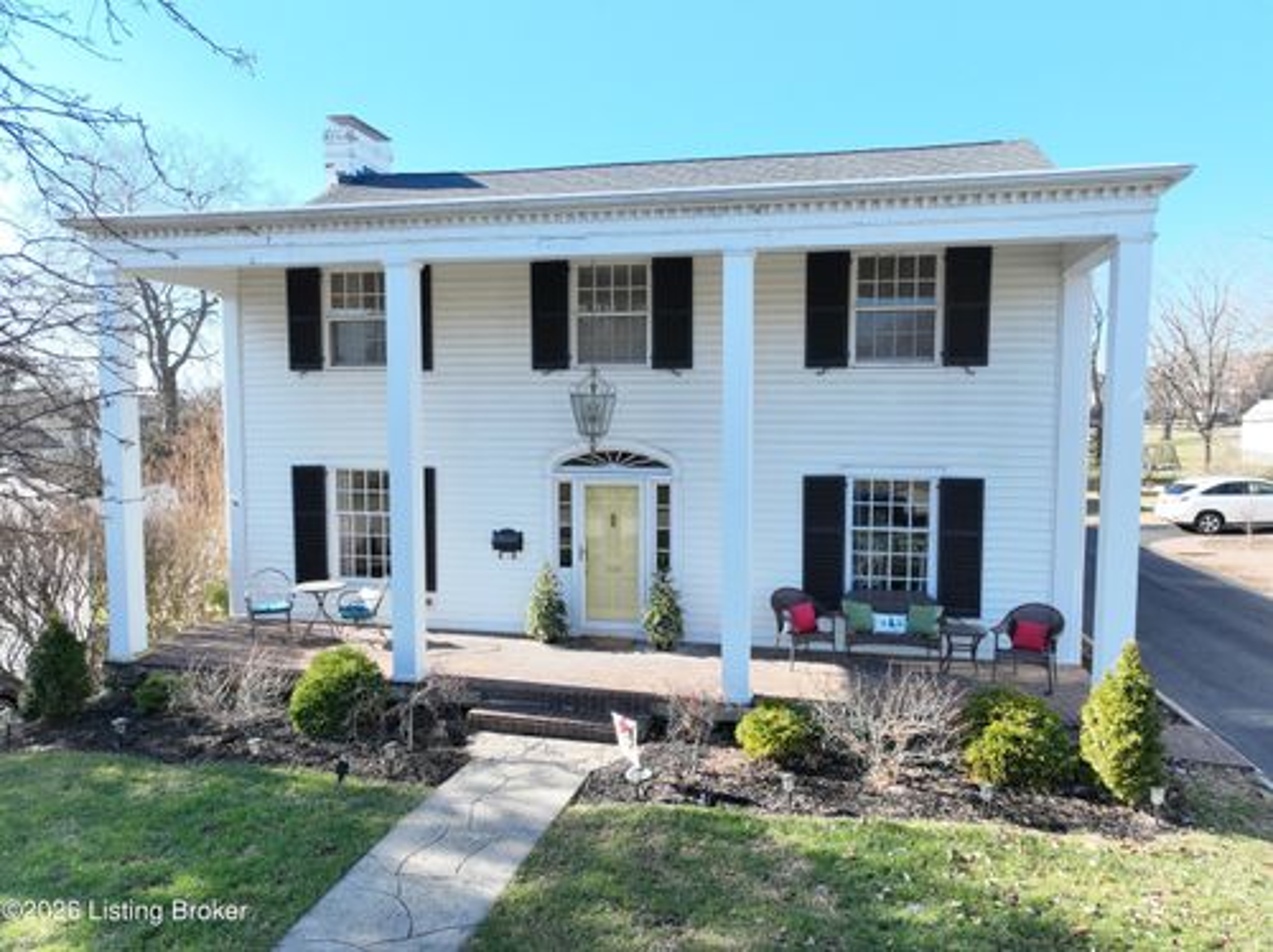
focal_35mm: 24
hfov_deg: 71.6
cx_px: 636
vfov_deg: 56.7
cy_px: 476
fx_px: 882
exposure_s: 1/800
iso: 360
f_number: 2.8
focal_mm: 12.29
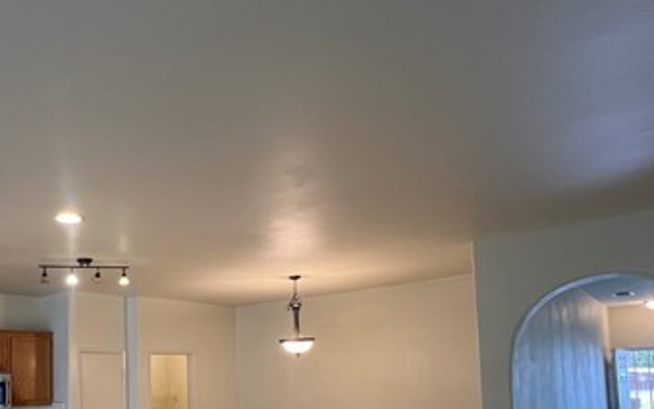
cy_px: 338
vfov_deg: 44.8
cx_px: 162
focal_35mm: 26
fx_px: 463
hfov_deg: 66.0
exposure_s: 1/60
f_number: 1.8
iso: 250
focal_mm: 1.57
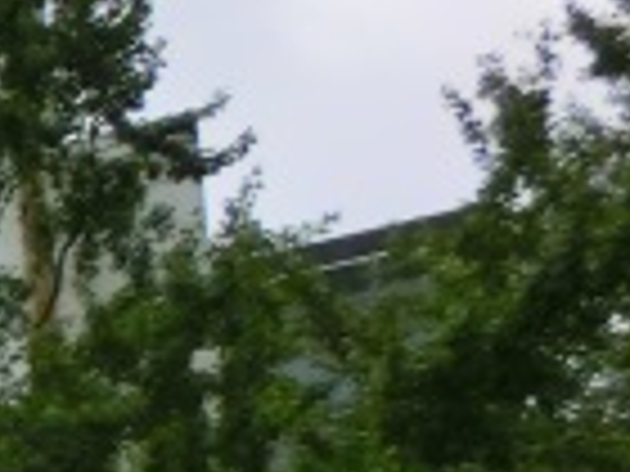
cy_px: 1470
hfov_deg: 8.3
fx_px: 3185
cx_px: -1616
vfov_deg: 7.4
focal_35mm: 175
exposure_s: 1/250
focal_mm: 4.24
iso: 80
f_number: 7.9
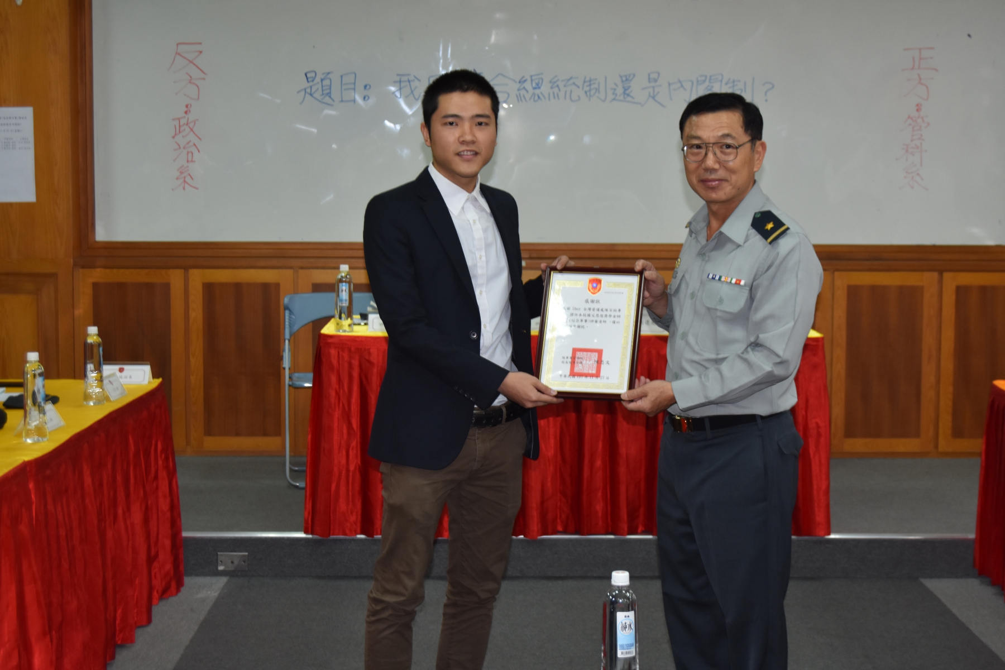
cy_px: 335
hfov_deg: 29.9
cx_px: 502
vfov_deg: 20.2
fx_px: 1884
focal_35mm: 68
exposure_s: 1/60
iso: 720
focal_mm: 45
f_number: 5.3
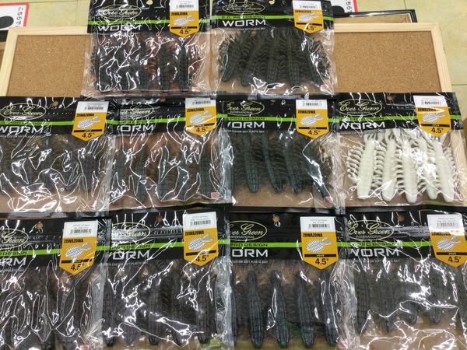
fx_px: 418
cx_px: 234
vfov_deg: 45.4
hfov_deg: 58.4
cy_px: 175
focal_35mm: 31
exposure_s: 1/30
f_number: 2.4
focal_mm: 3.3
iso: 32
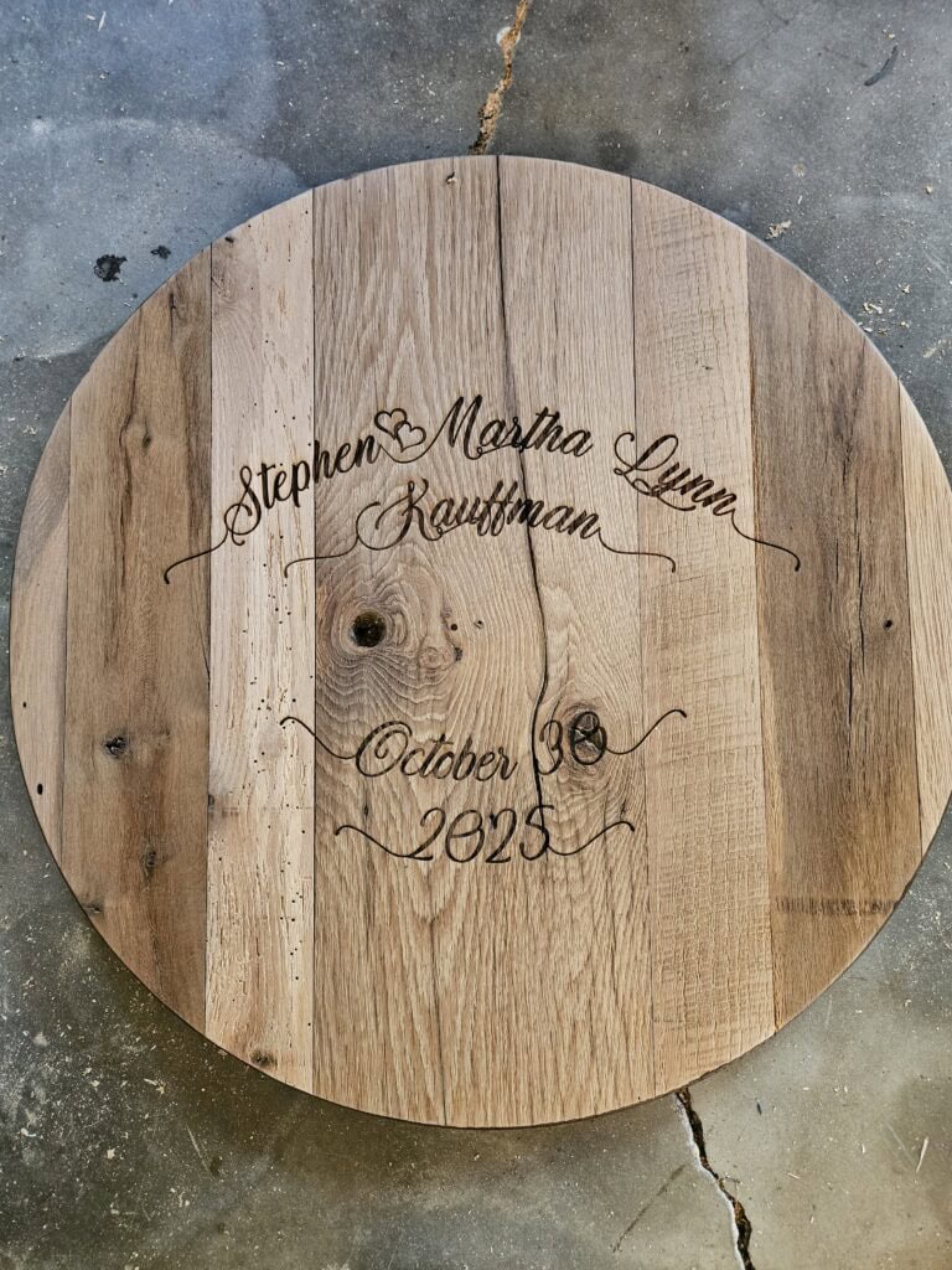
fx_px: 843
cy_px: 635
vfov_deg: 73.9
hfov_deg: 58.9
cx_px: 476
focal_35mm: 23
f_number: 1.8
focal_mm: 5.4
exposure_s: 1/60
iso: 500
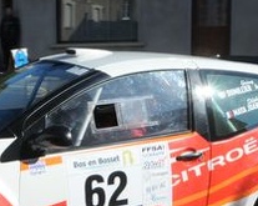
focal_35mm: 62
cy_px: 102
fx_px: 472
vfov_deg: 24.6
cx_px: 32
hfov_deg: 29.5
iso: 1000
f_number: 16
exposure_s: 1/500
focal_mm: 11.5
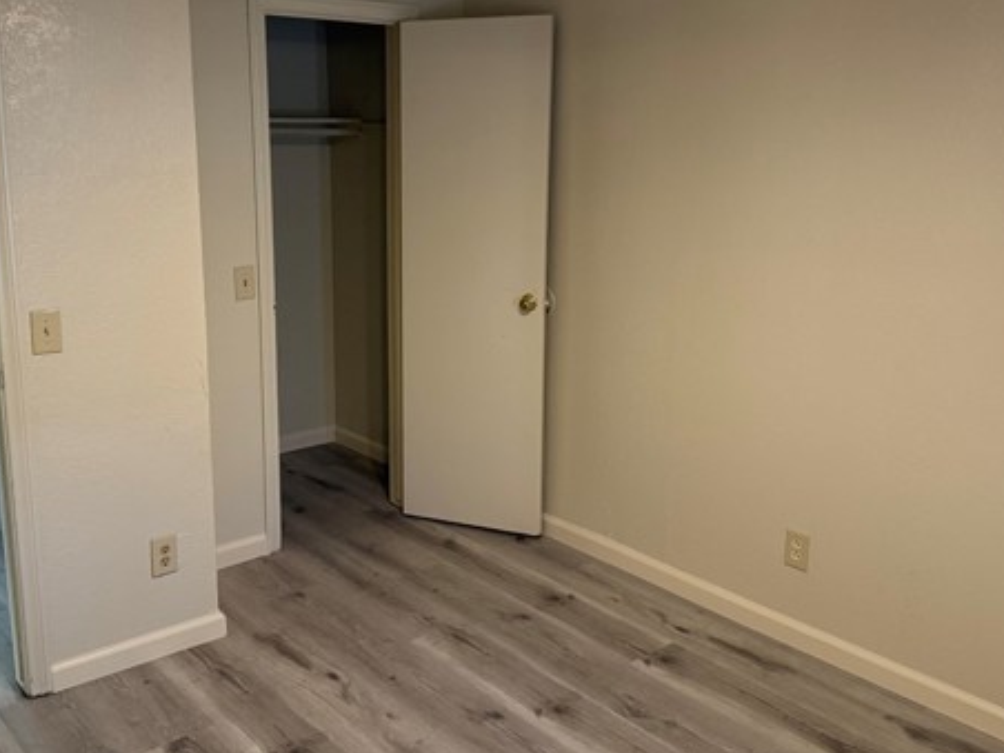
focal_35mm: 34
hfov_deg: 53.8
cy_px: 318
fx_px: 986
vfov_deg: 41.7
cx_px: 433
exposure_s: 1/60
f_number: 1.78
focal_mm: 6.76
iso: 400
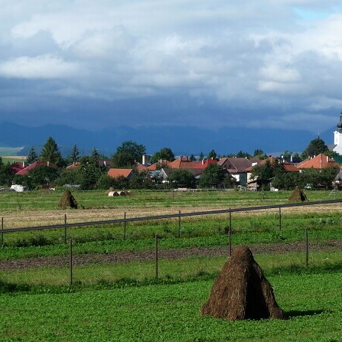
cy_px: 171
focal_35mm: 152
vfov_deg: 11.5
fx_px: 1699
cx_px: 221
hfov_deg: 11.5
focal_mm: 21.8
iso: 100
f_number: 4.7
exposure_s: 1/640
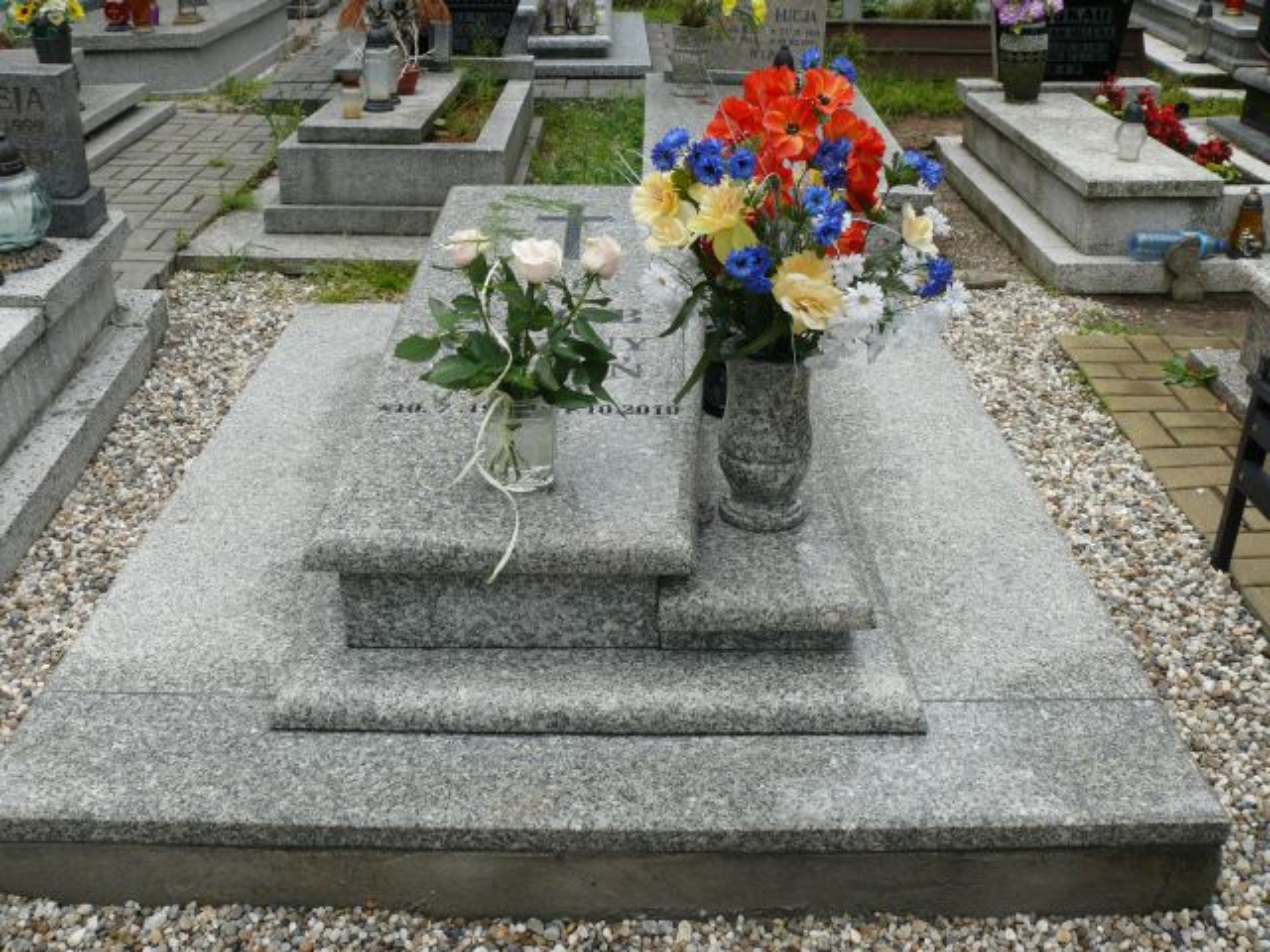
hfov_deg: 52.6
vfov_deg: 40.7
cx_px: 635
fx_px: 1284
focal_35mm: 35
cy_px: 476
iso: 100
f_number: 4
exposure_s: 1/250
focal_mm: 7.4
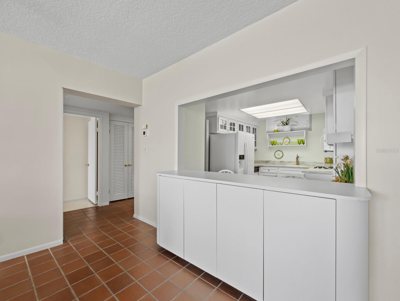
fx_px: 162
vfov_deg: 85.7
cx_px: 200
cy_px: 150
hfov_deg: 102.0
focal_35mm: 14
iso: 320
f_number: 11
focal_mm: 7
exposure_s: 1/2.5
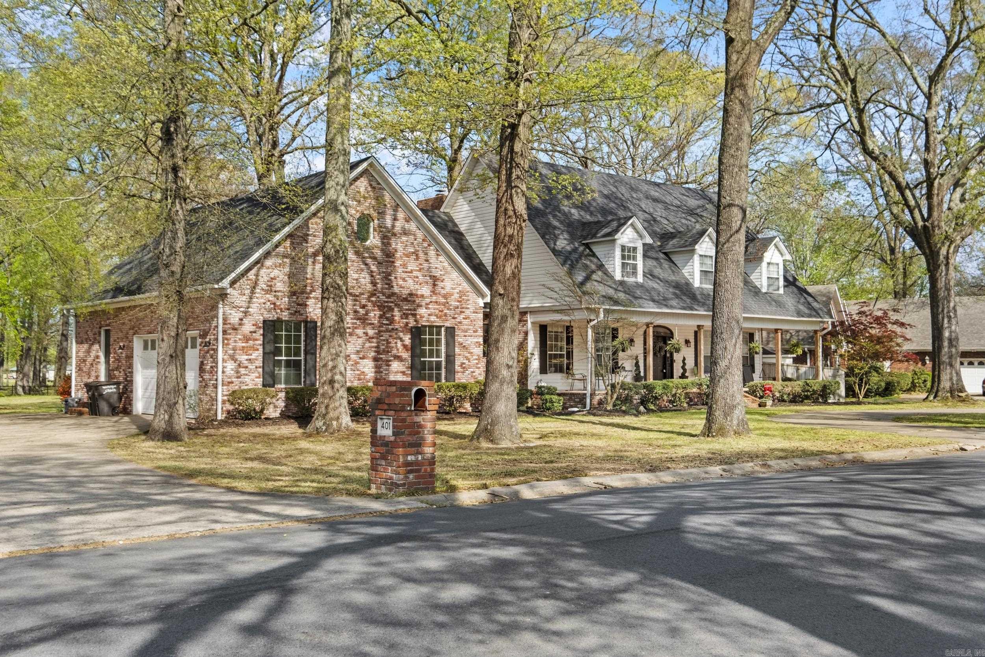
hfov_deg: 53.1
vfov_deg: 36.9
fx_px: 985
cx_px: 492
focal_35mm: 36
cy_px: 328
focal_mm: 24
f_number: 8
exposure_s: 1/100
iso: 400
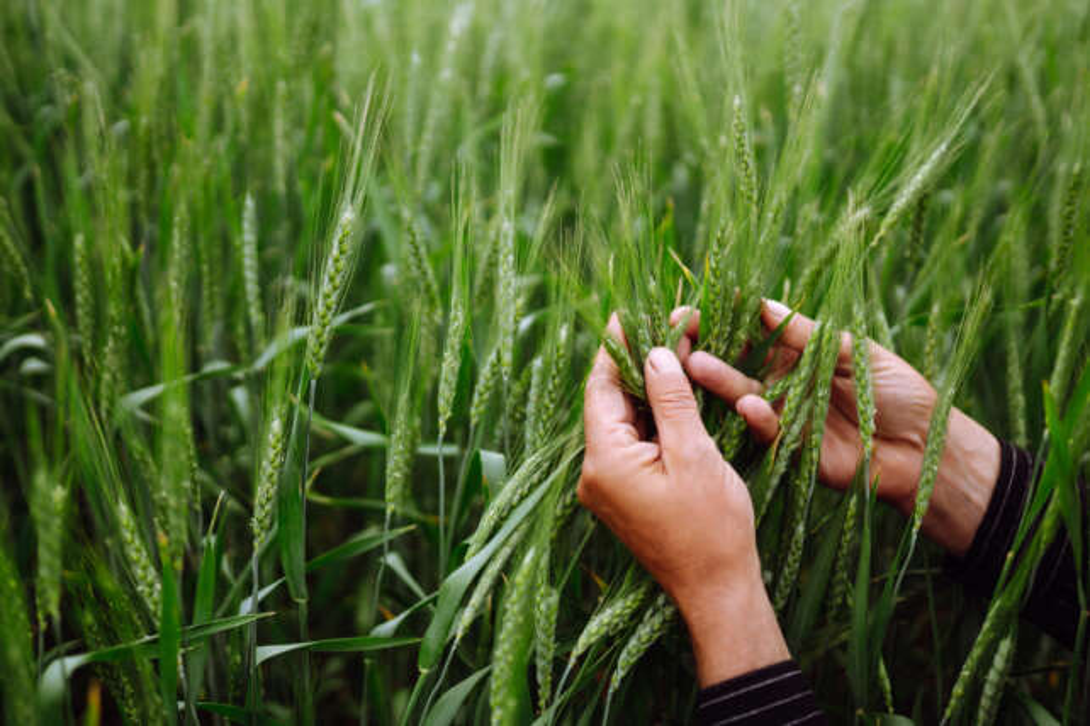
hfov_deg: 54.4
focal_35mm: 35
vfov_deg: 37.9
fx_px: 1060
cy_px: 363
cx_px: 545
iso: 160
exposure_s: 1/4000
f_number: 1.4
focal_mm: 35
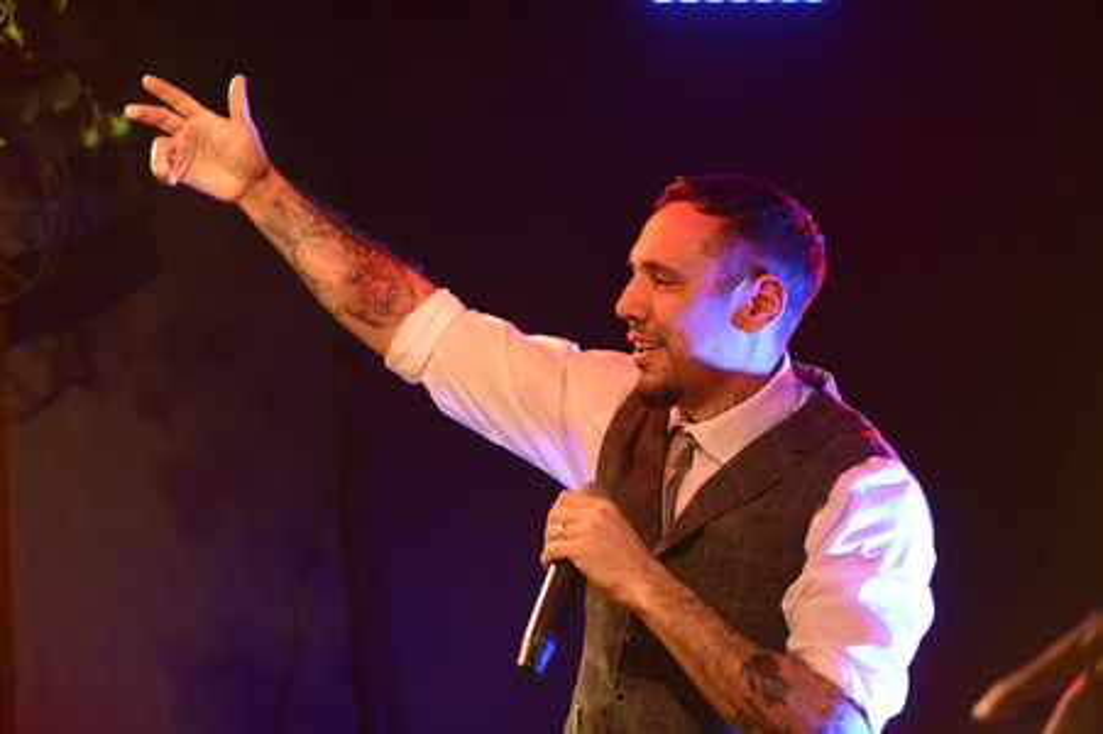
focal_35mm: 82
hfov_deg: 24.8
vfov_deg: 16.6
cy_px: 367
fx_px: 2510
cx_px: 552
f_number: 2.8
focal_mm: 82
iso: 4000
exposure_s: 1/250
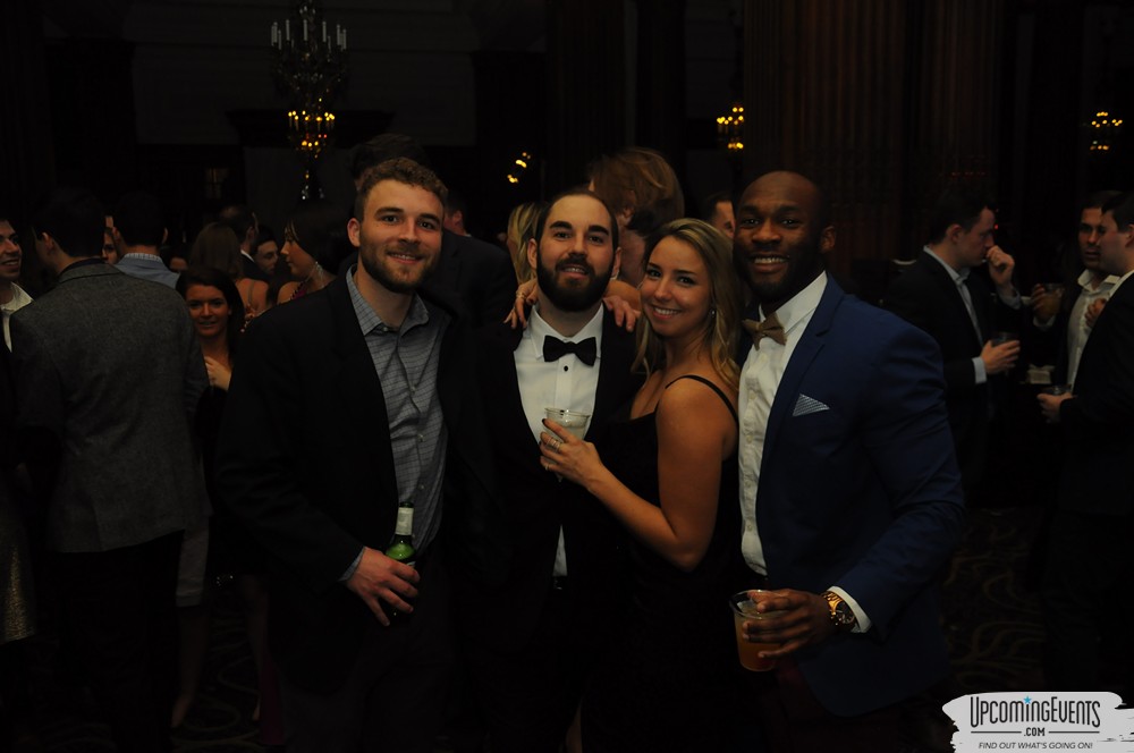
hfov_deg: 53.2
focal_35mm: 36
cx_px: 567
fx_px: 1133
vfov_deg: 36.8
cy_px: 376
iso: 800
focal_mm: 24
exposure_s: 1/60
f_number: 5.6
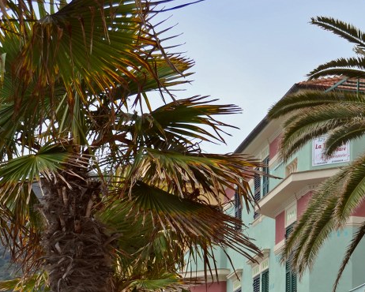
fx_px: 1264
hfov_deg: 16.3
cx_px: 287
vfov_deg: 12.7
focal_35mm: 117
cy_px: 404
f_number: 7.1
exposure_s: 1/200
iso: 100
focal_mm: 32
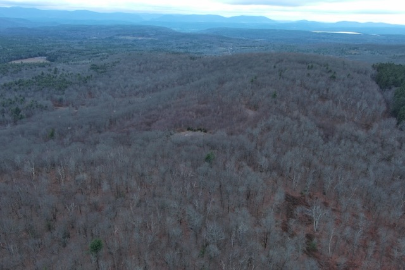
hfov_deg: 63.6
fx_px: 326
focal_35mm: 29
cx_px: 202
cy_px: 135
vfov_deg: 45.0
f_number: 2.8
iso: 200
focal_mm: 10.57
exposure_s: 1/23.6
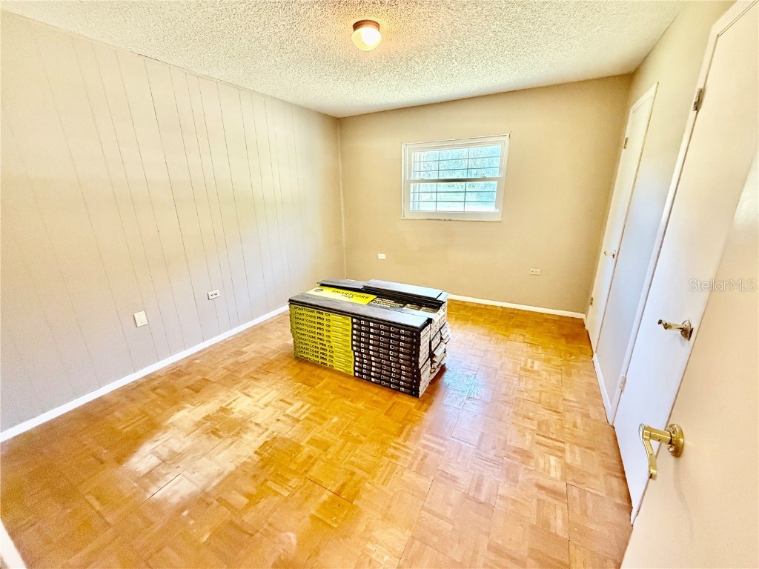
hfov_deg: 102.1
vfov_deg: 85.7
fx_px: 307
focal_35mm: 14
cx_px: 380
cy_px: 284
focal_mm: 2.22
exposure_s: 1/60
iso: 640
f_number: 2.2
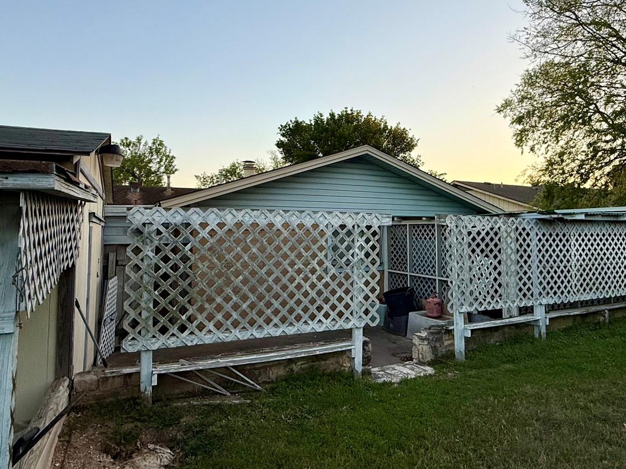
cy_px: 204
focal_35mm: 24
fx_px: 434
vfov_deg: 56.6
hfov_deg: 71.1
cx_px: 363
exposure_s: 1/275
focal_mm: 2.22
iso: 50
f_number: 2.2
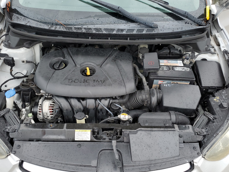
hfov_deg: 61.6
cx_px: 108
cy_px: 91
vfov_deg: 48.2
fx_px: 192
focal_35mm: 29
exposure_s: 1/455
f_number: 1.5
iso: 50
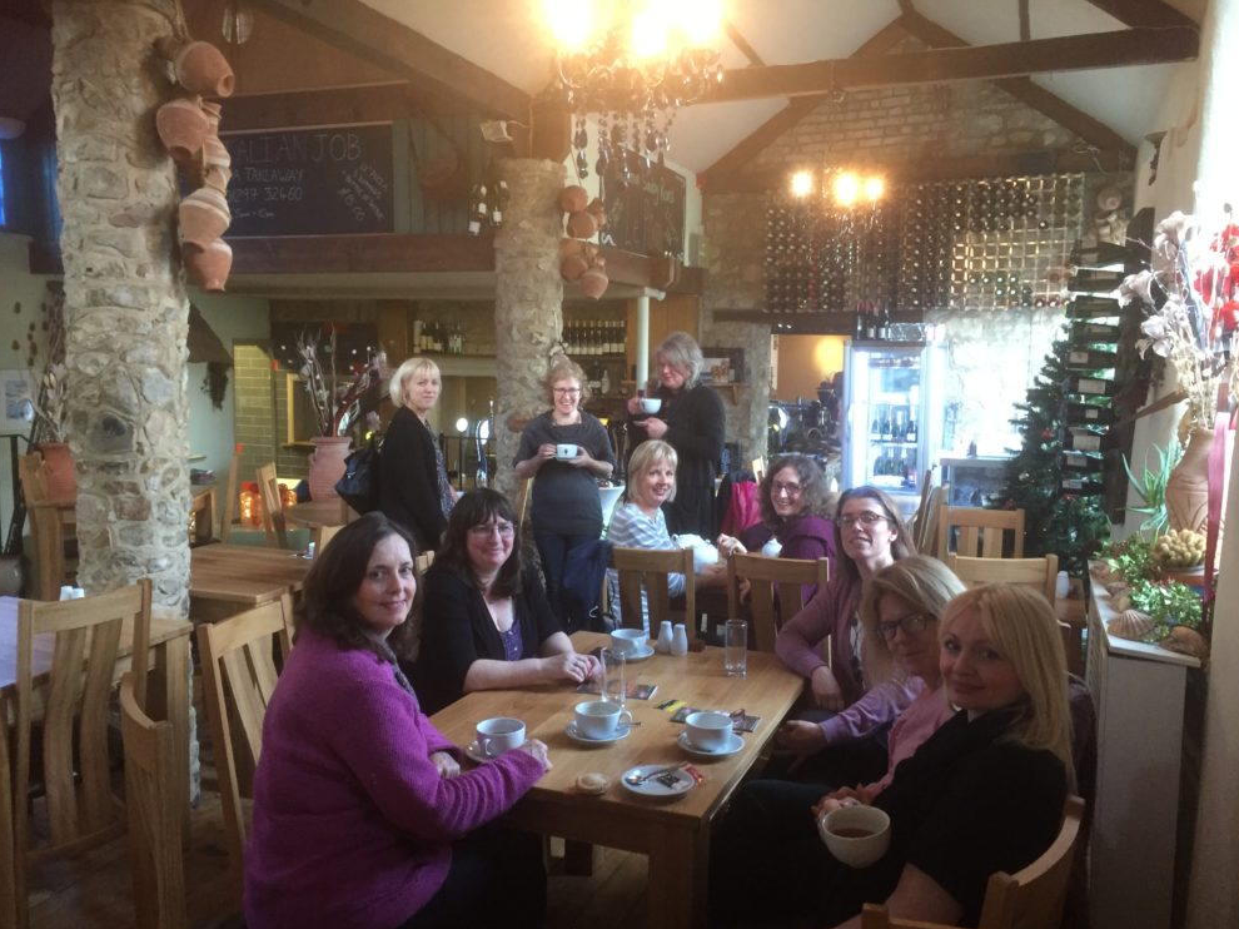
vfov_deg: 46.8
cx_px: 637
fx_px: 1074
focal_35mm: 30
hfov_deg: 60.0
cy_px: 480
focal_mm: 4.15
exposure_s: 1/33
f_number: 2.2
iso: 250
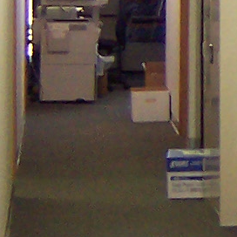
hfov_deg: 6.6
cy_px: -51
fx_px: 1844
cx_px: 737
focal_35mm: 238
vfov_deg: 7.3
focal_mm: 5.6
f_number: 2.4
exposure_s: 1/60
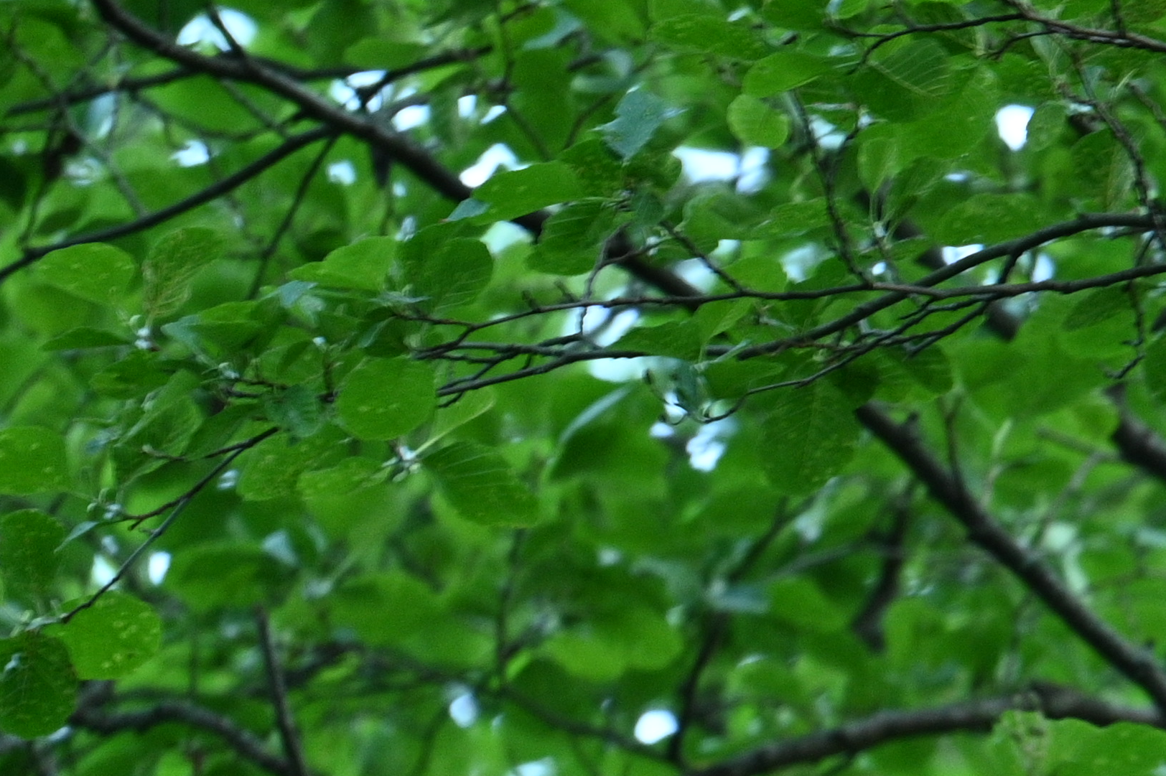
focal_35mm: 1862
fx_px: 60275
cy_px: 1095
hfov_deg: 1.1
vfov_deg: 0.7
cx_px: 1584
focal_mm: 500
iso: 1000
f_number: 6.7
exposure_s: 1/100
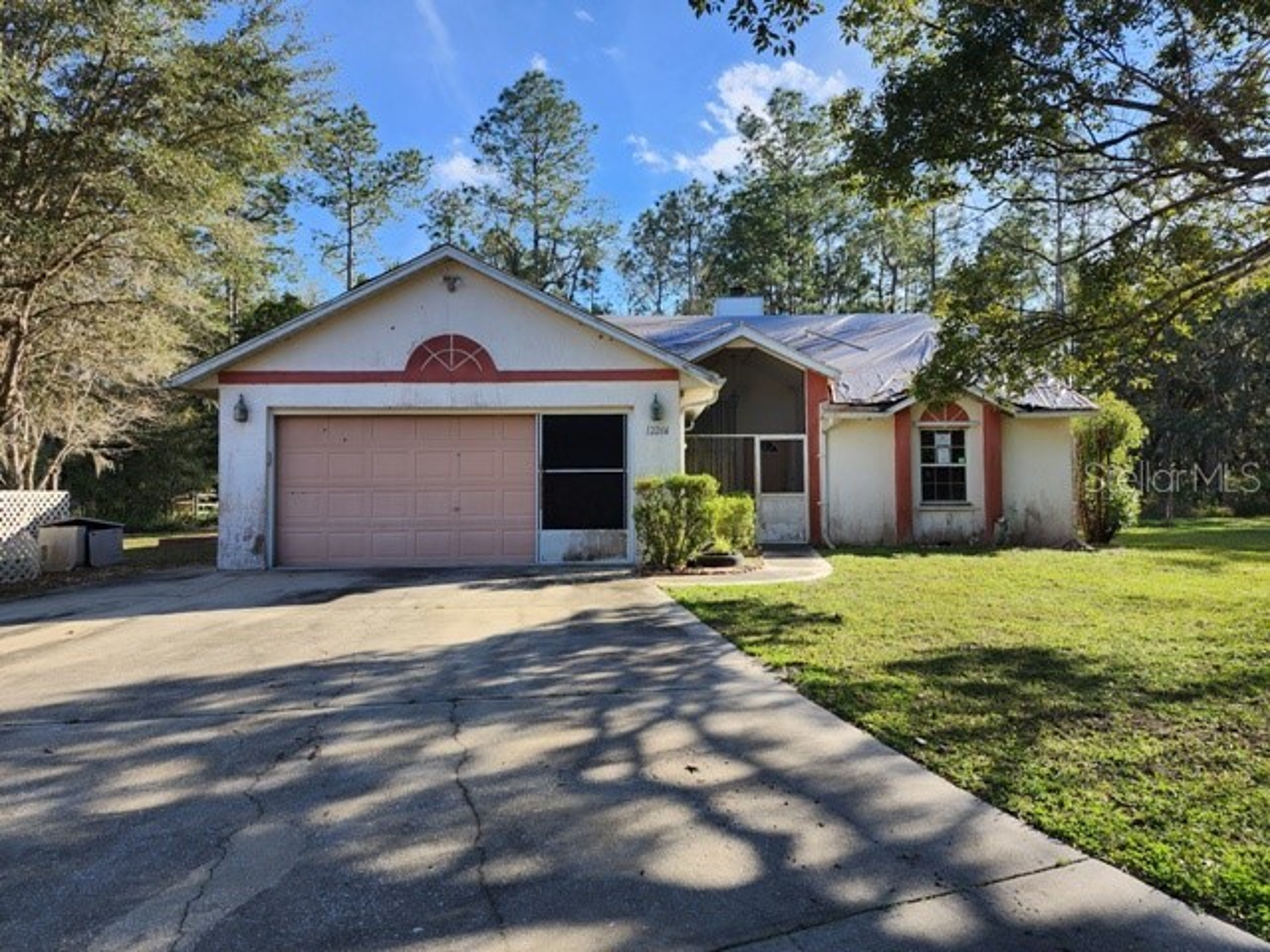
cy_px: 476
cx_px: 635
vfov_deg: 58.9
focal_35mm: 23
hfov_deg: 73.9
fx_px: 844
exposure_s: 1/481
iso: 12
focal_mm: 6.4
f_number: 1.8
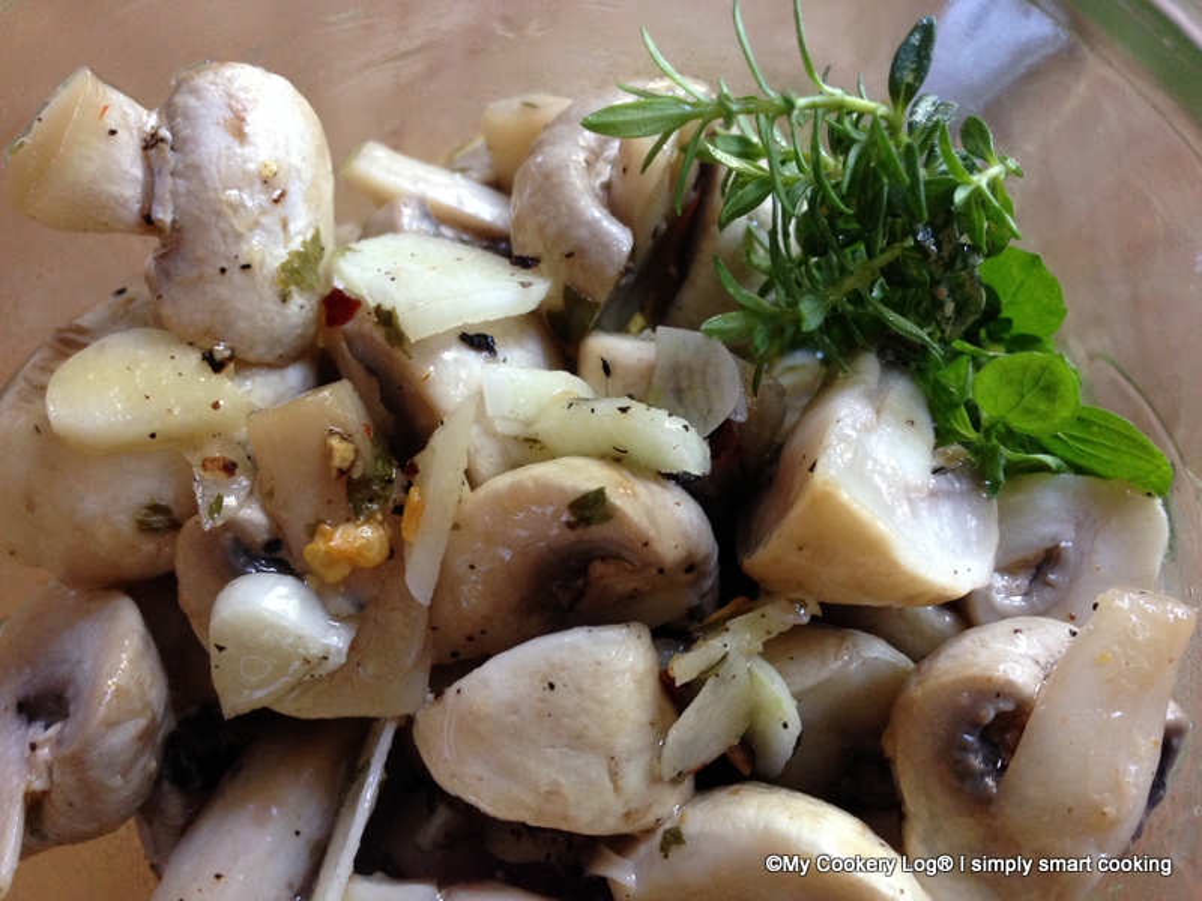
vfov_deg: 42.9
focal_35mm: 33
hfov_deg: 55.4
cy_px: 450
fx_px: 1146
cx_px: 601
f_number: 2.4
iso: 200
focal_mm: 4.12
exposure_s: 1/20
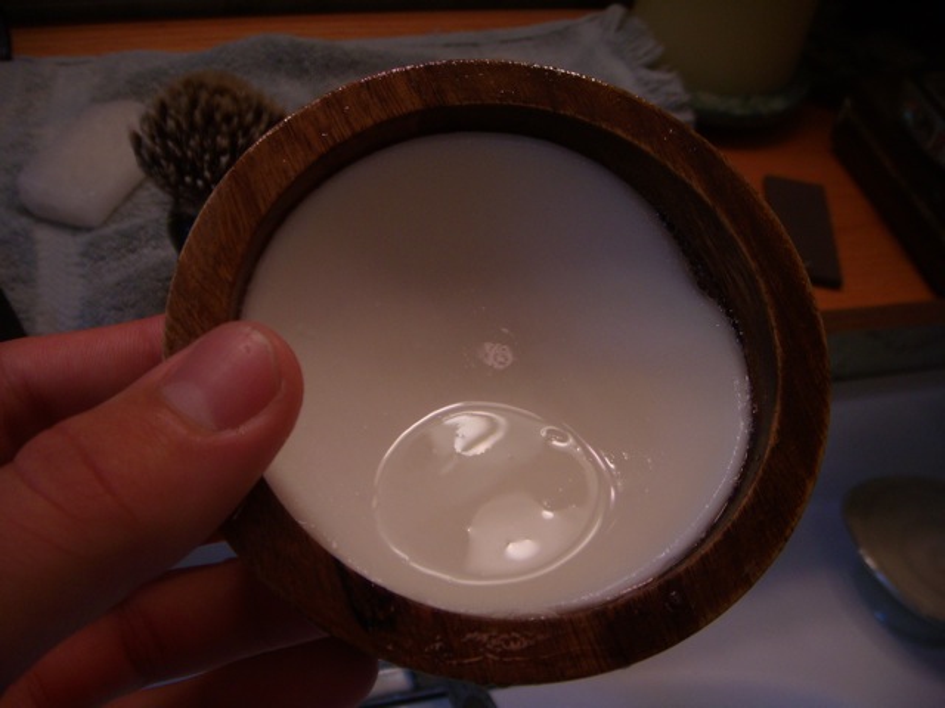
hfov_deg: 49.0
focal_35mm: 38
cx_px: 472
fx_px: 1037
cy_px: 354
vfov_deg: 37.7
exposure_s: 1/84
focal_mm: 6.4
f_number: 3.5
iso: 64
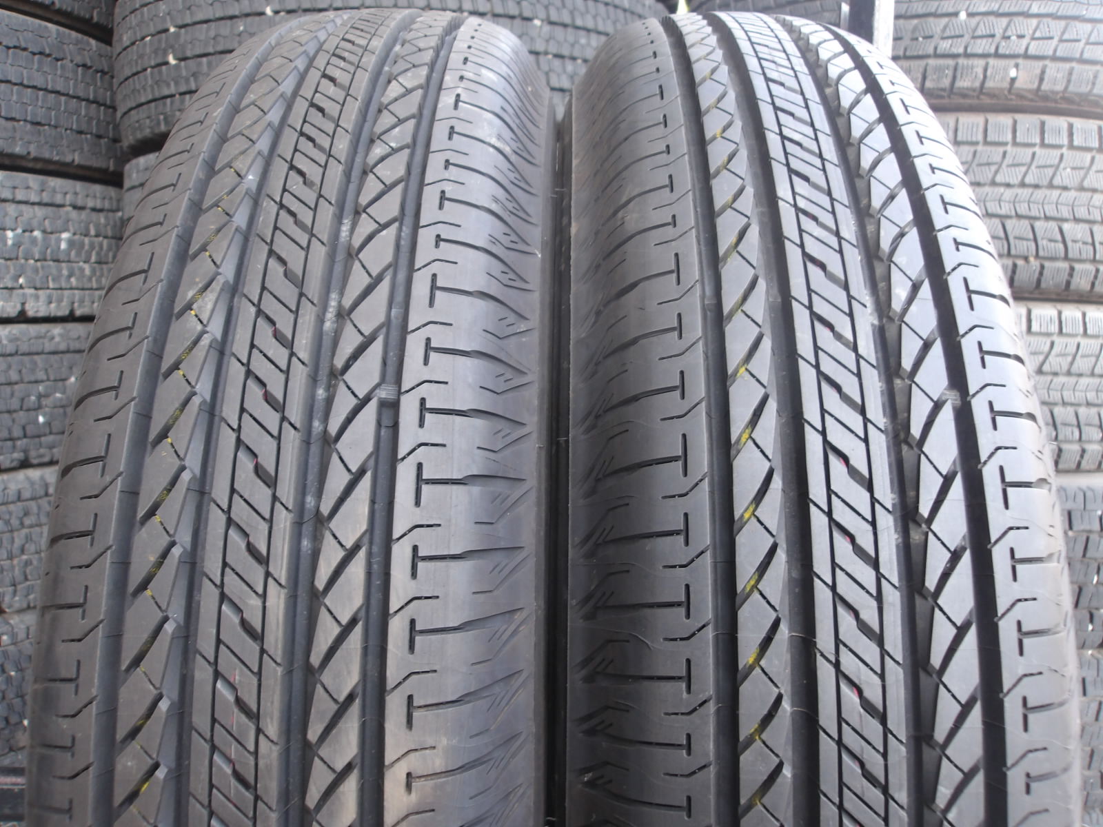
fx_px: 860
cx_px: 552
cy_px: 414
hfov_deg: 65.3
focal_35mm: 27
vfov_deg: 51.4
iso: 129
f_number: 3
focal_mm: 4.9
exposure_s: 1/30
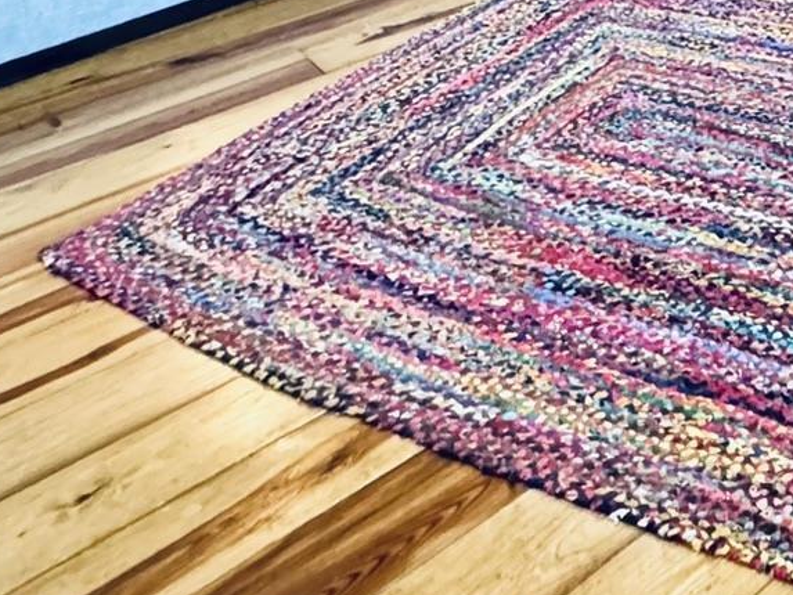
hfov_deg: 32.6
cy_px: -405
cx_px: 911
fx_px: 1146
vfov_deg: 21.6
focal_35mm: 50
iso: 1000
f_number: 2.2
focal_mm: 2.22
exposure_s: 1/60
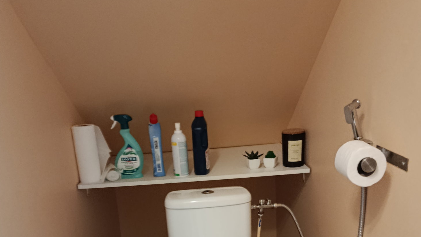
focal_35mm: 38
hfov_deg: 52.8
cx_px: 216
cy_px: 203
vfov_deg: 30.1
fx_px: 424
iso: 3643
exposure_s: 1/20
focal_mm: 5.24
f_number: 1.7
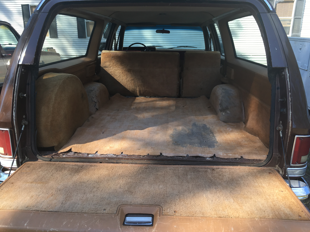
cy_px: 116
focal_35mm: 29
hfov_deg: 61.7
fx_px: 260
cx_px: 155
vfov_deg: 48.2
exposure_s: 1/195
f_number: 2.2
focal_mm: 4.15
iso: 25
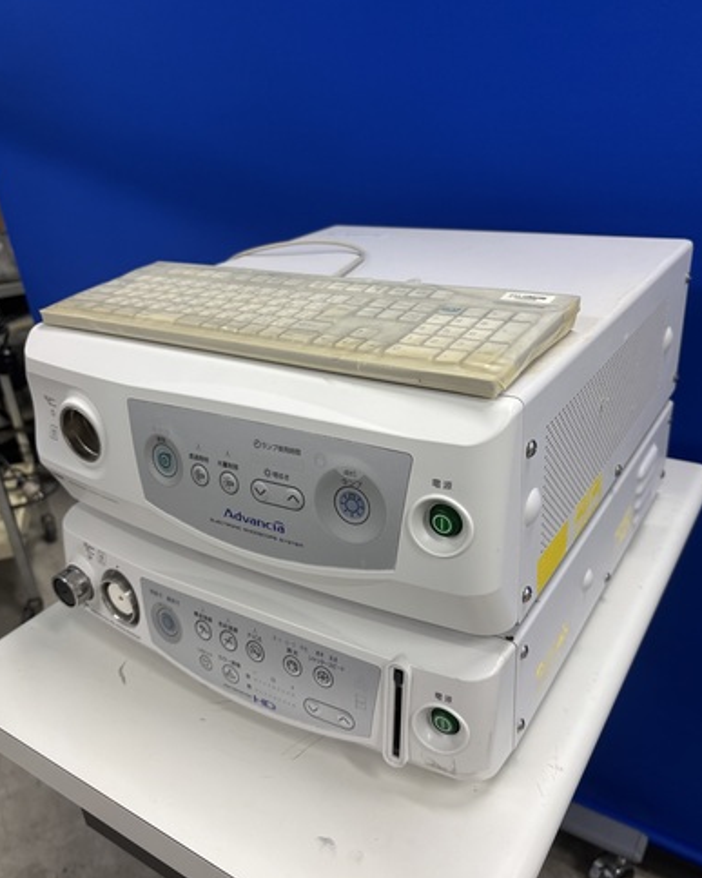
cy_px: 450
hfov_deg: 51.5
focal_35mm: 28
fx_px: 727
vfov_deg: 62.2
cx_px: 352
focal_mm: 5.96
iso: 125
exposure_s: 1/120
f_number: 1.6
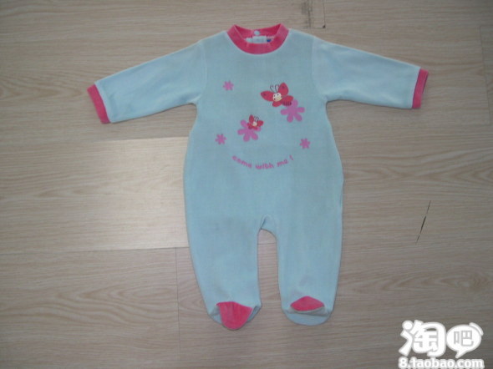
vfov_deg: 37.7
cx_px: 246
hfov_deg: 49.0
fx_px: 541
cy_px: 184
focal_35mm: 38
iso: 100
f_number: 2.8
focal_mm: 8
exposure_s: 1/30
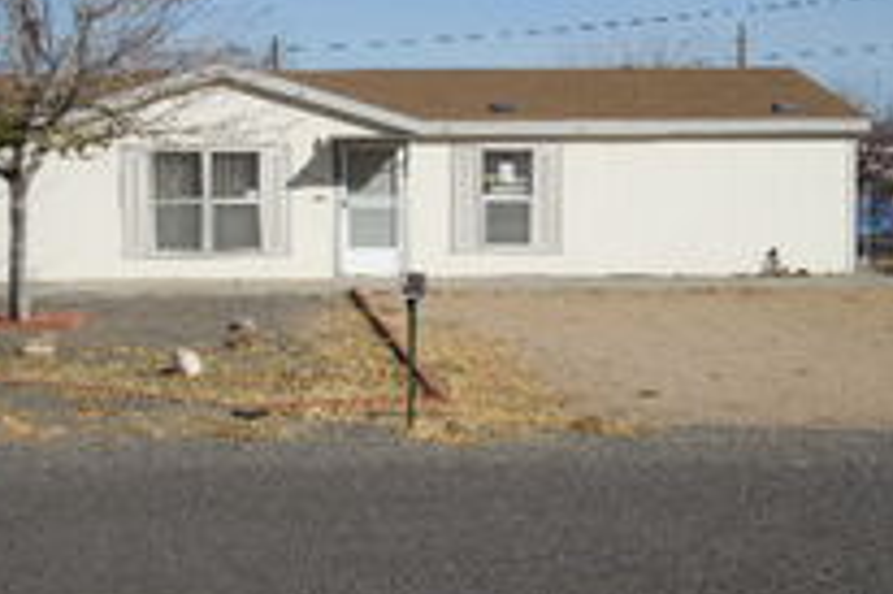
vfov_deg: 16.2
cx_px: 273
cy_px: 321
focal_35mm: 84
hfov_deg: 24.1
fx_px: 2082
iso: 100
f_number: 8
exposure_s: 1/500
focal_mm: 8.7
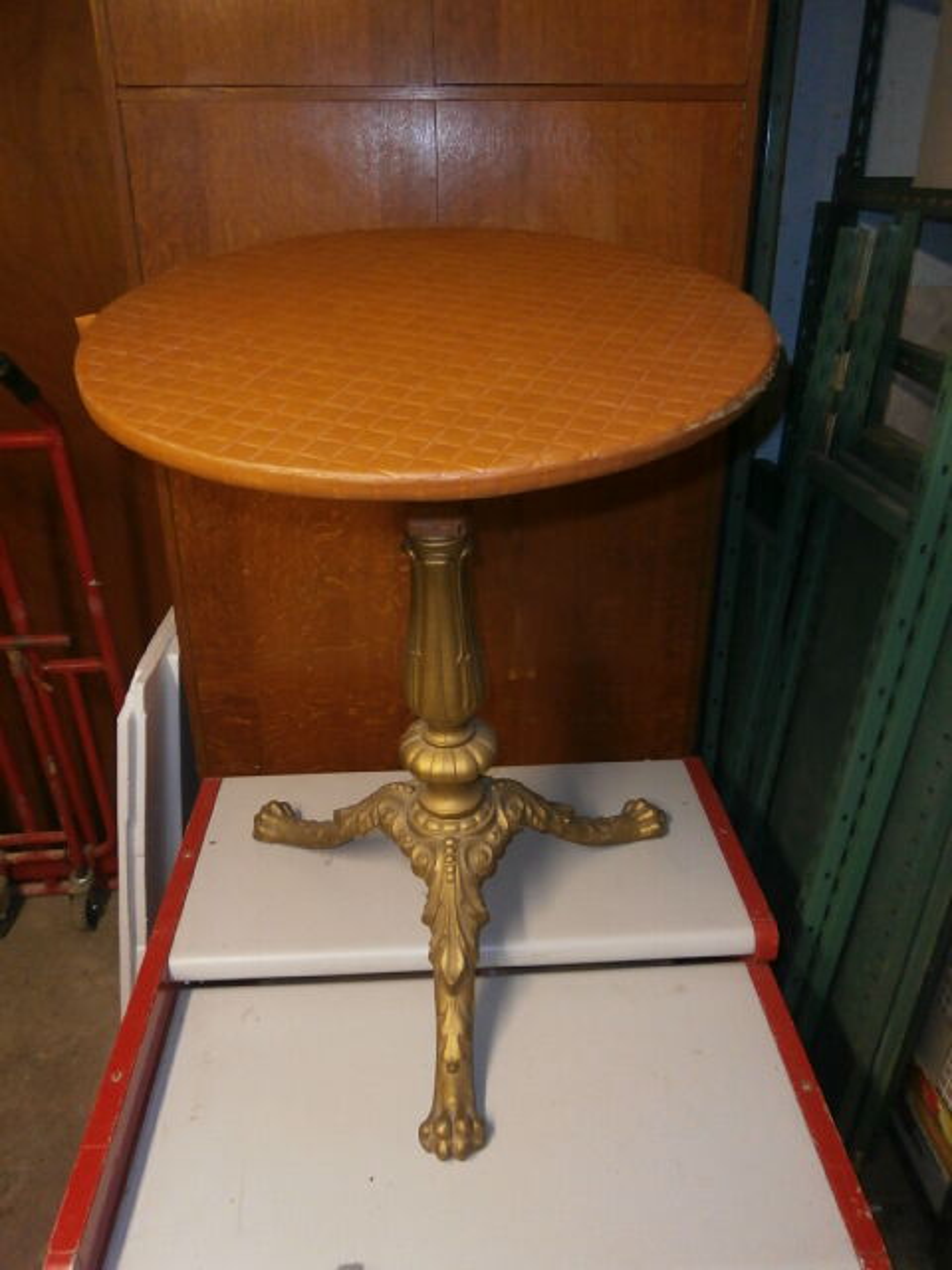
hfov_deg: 53.1
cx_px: 476
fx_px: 953
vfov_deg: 67.3
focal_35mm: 26
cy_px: 635
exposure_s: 1/30
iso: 200
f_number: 2.8
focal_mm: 4.7
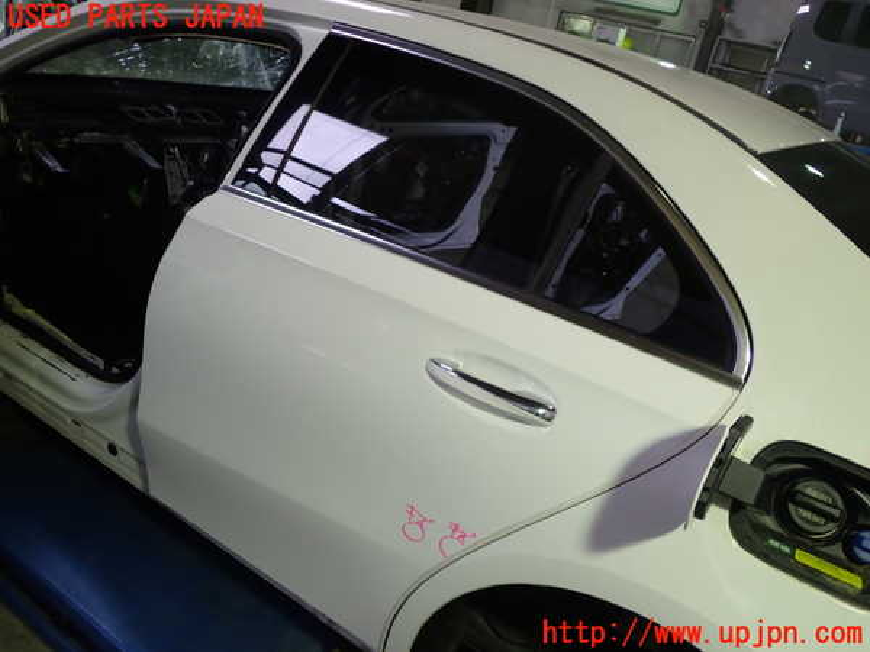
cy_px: 326
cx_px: 435
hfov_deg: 60.0
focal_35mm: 30
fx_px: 754
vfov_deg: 46.8
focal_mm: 5.4
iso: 200
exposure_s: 1/50
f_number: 2.3
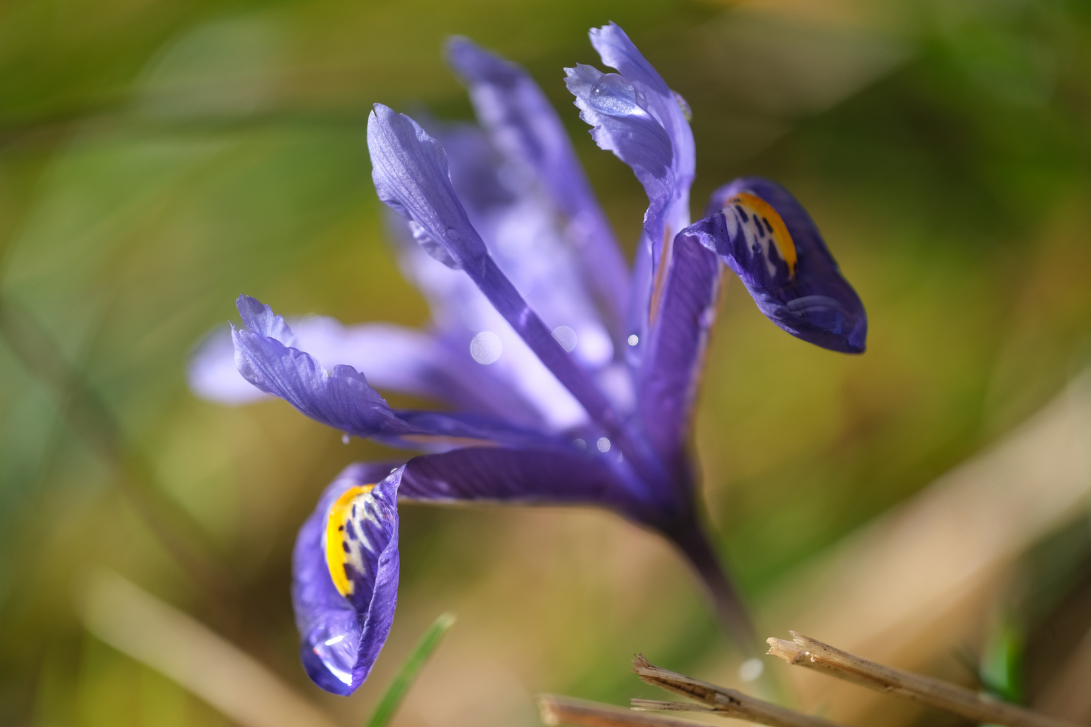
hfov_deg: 17.1
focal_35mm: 120
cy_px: 364
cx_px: 546
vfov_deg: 11.4
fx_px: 3636
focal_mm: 80
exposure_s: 1/800
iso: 160
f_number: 2.8
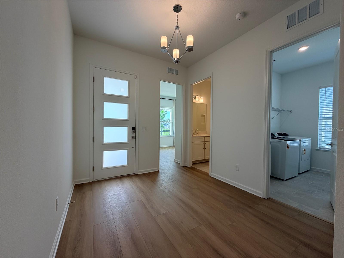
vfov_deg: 85.7
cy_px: 129
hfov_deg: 102.1
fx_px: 139
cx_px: 172
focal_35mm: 14
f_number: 2.2
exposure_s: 1/120
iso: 80
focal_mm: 2.22
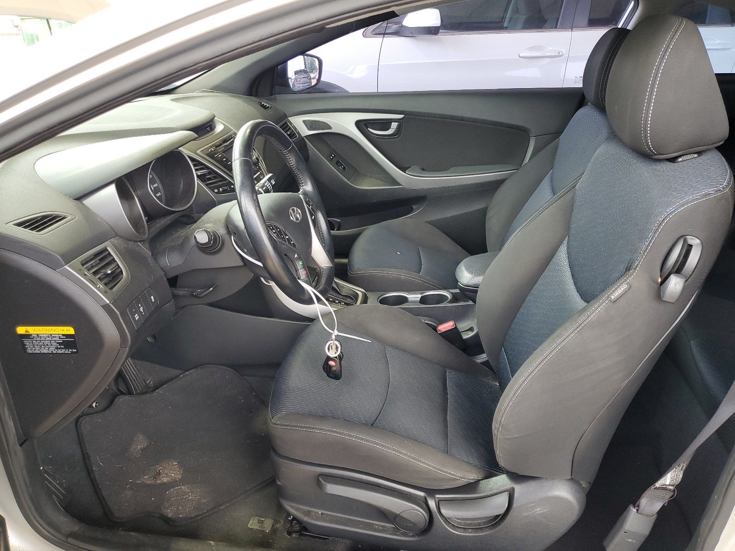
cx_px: 368
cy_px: 276
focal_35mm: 26
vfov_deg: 53.1
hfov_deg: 67.3
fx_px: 552
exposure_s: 1/120
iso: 63
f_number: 1.5
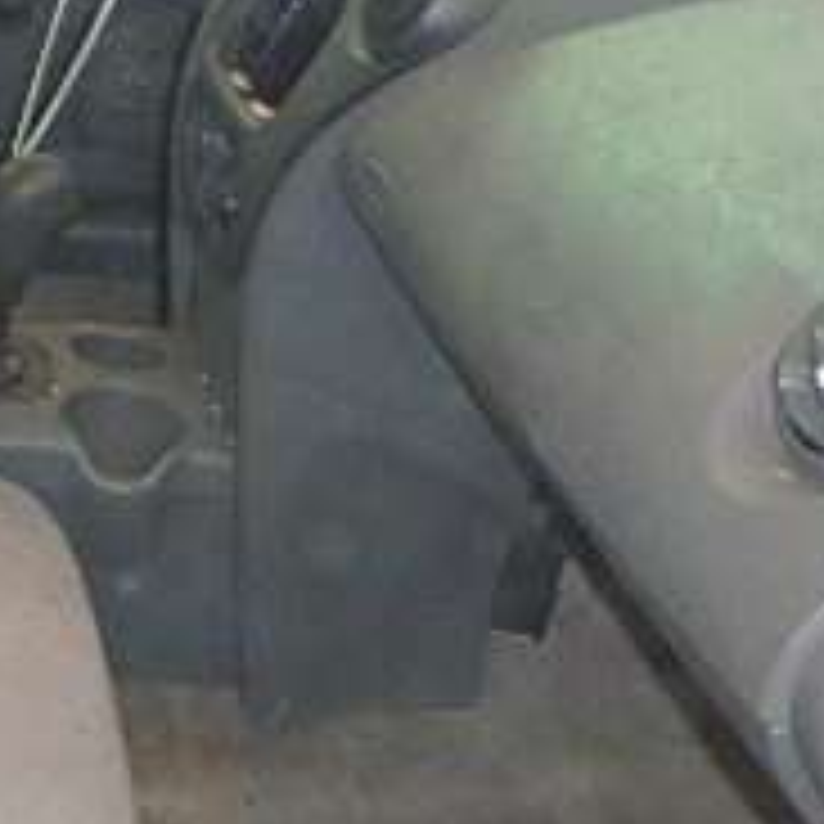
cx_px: -86
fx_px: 1751
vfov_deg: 26.3
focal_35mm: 65
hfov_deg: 24.7
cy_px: 266
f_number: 3.5
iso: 200
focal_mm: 3.7
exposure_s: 1/50
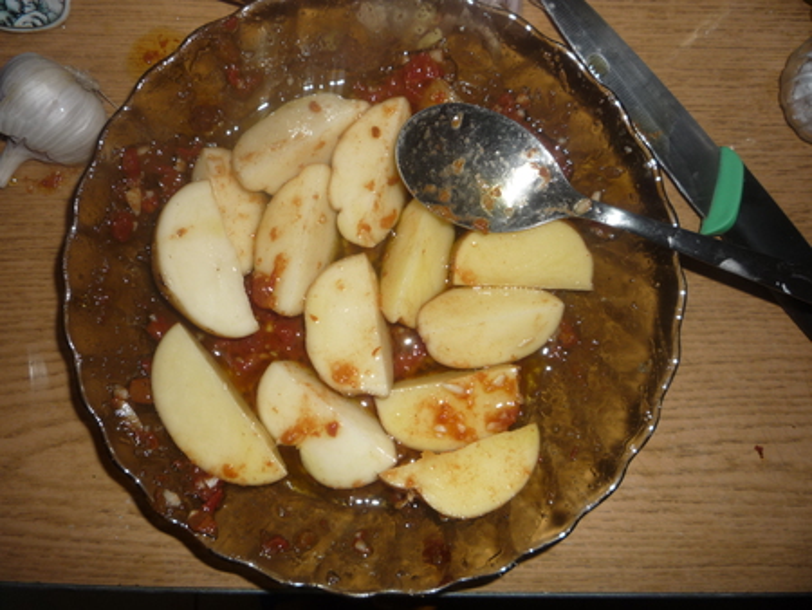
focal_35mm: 30
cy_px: 305
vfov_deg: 46.8
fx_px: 704
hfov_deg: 59.9
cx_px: 406
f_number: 4
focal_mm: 5.2
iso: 100
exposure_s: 1/30
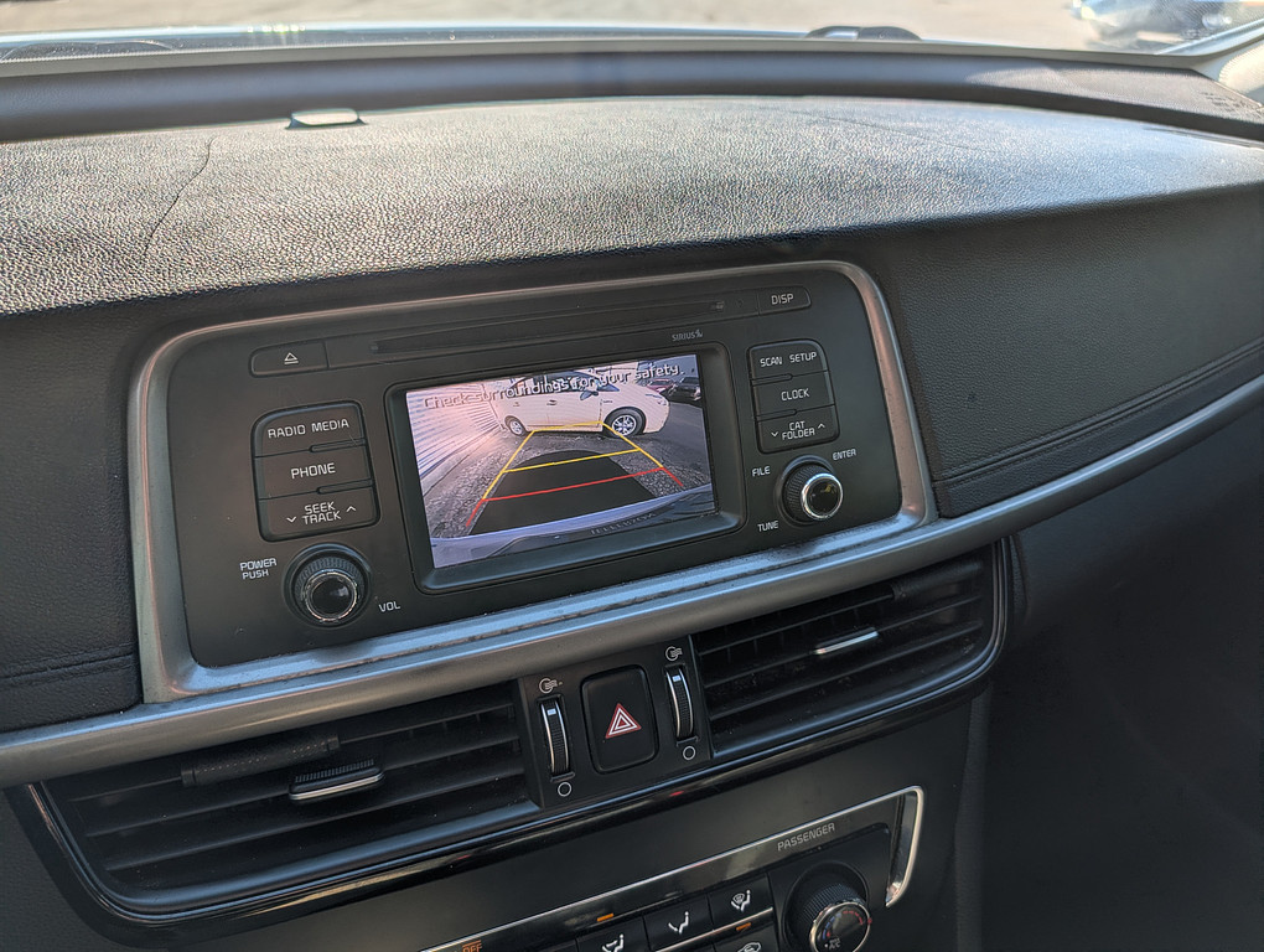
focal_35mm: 24
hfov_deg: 71.5
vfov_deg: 56.9
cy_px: 476
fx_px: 878
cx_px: 632
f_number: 1.68
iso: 15
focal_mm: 6.9
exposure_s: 1/5263
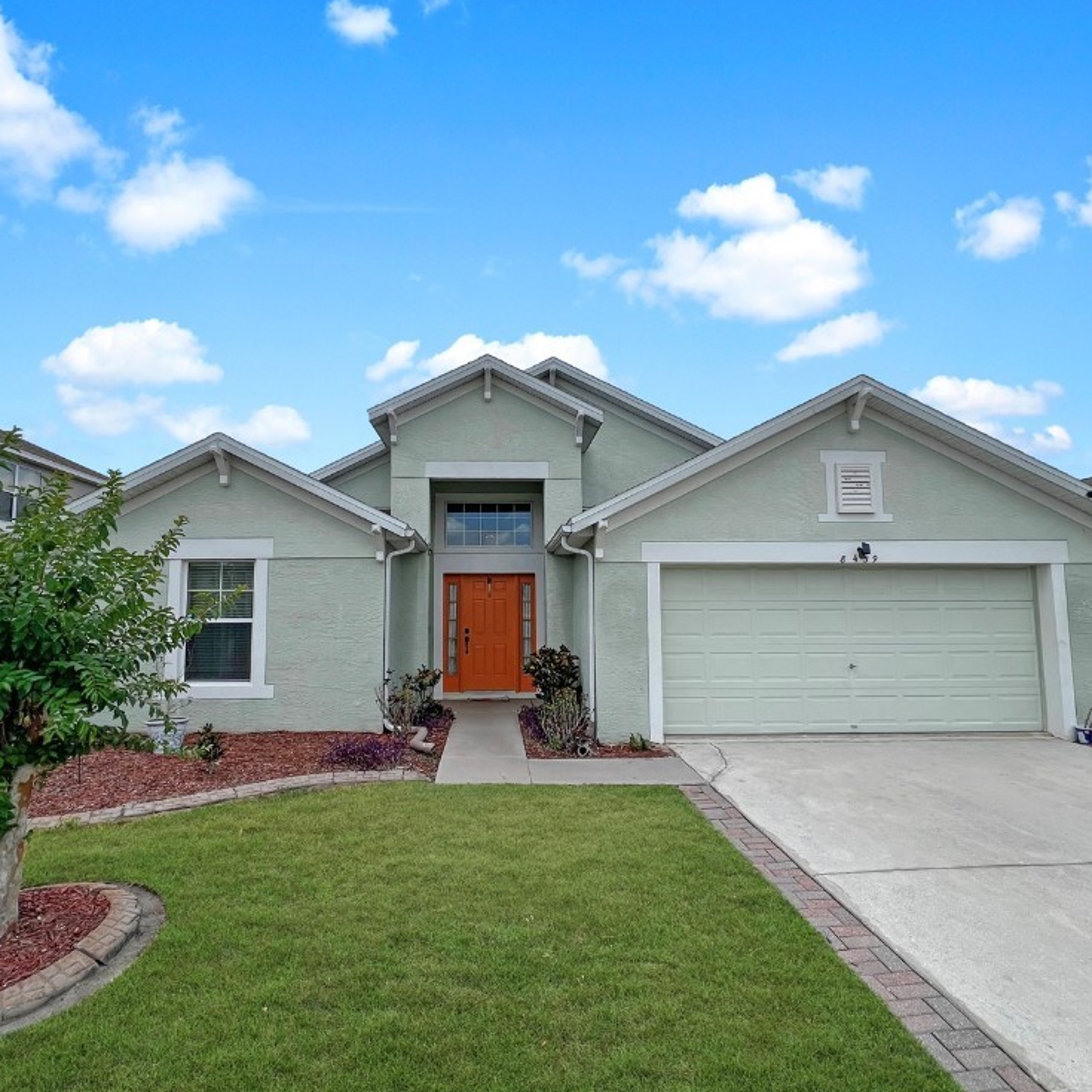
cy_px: 538
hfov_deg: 87.3
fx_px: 571
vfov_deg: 87.4
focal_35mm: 16
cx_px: 511
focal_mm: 1.57
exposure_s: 1/2016
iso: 32
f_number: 1.8
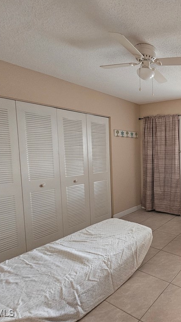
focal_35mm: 19
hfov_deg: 46.4
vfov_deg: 89.6
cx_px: 190
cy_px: 160
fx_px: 162
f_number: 2.2
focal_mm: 2.2
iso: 320
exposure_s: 1/60.2
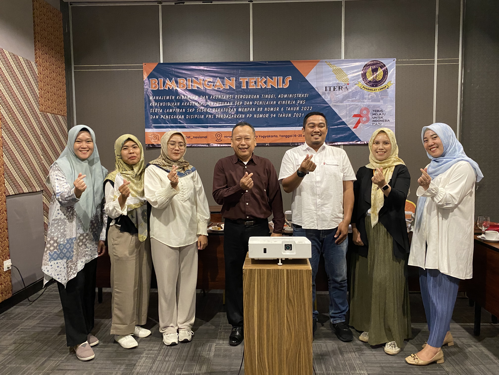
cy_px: 188
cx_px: 250
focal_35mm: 26
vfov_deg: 53.1
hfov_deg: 67.3
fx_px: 375
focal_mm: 4.25
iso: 500
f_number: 1.8
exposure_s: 1/33
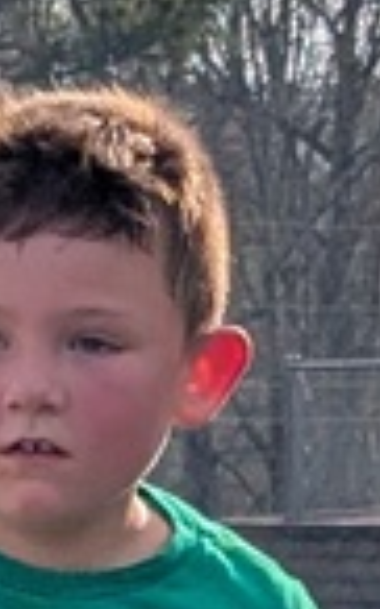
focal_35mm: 364
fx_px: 6043
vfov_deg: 5.6
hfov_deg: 3.6
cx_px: -203
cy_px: 1510
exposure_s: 1/2128
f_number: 1.68
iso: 23
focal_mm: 6.9
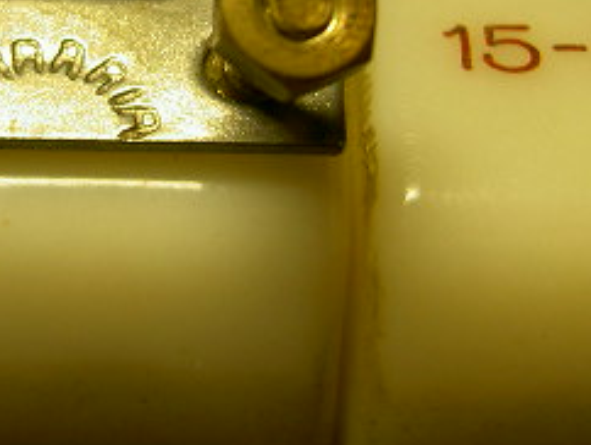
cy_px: 90
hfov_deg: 18.7
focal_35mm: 103
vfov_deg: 14.3
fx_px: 1760
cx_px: 49
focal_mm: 8
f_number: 2.8
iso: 100
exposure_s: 1/110
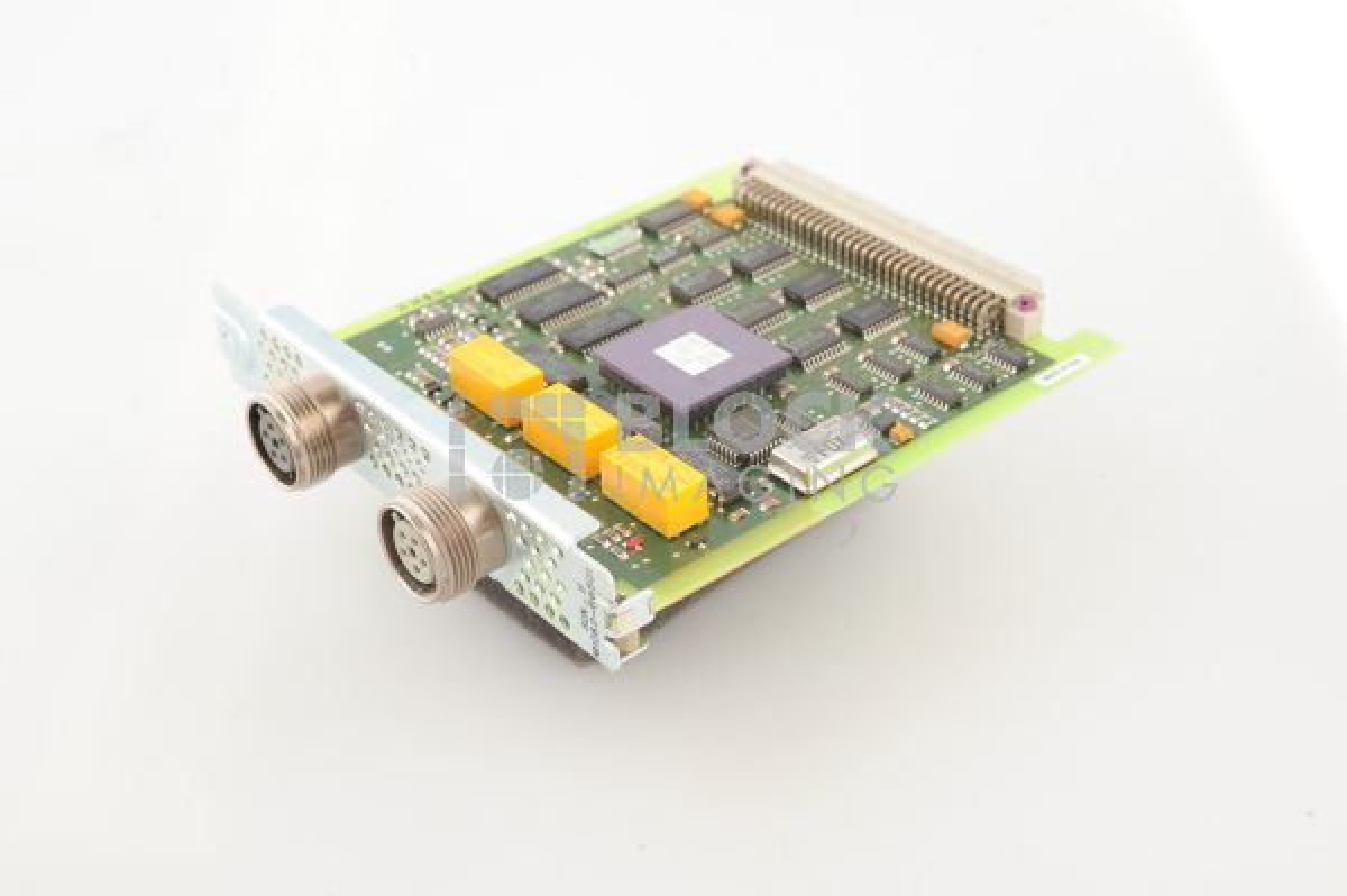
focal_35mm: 50
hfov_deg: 39.6
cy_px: 448
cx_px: 674
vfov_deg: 26.9
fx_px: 1869
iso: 1600
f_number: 13
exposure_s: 1/125
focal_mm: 50
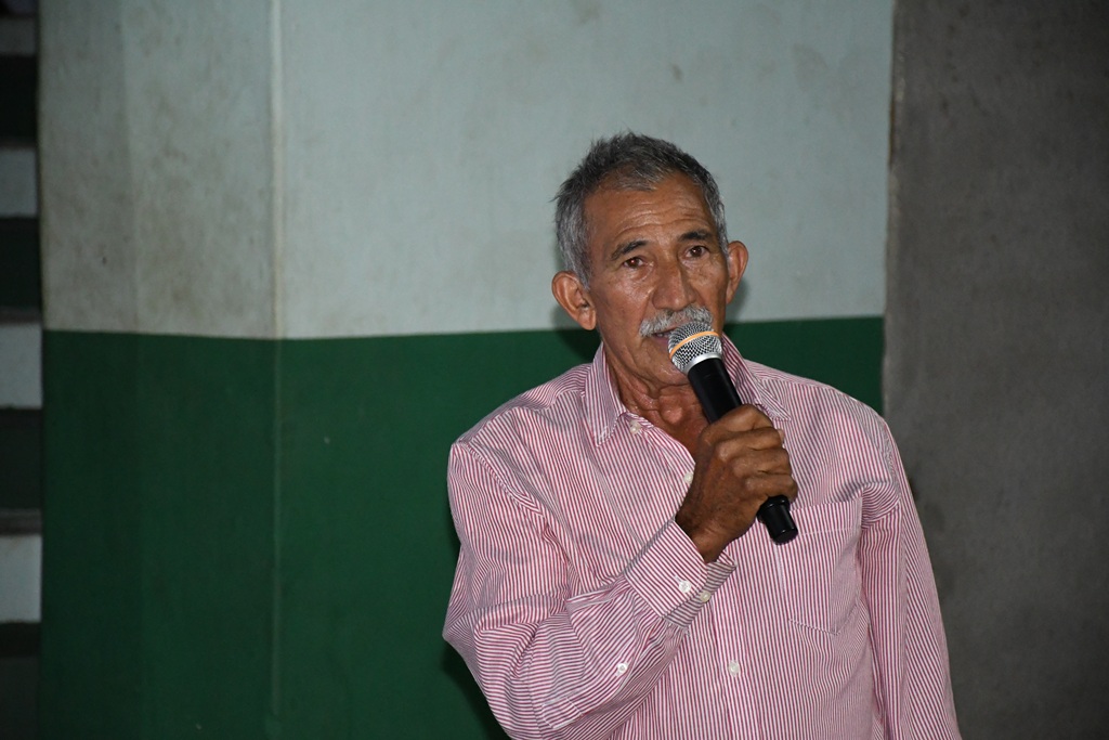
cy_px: 370
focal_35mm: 168
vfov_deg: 8.2
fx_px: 5176
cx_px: 554
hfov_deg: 12.2
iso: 6400
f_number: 5.6
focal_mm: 112
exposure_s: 1/160
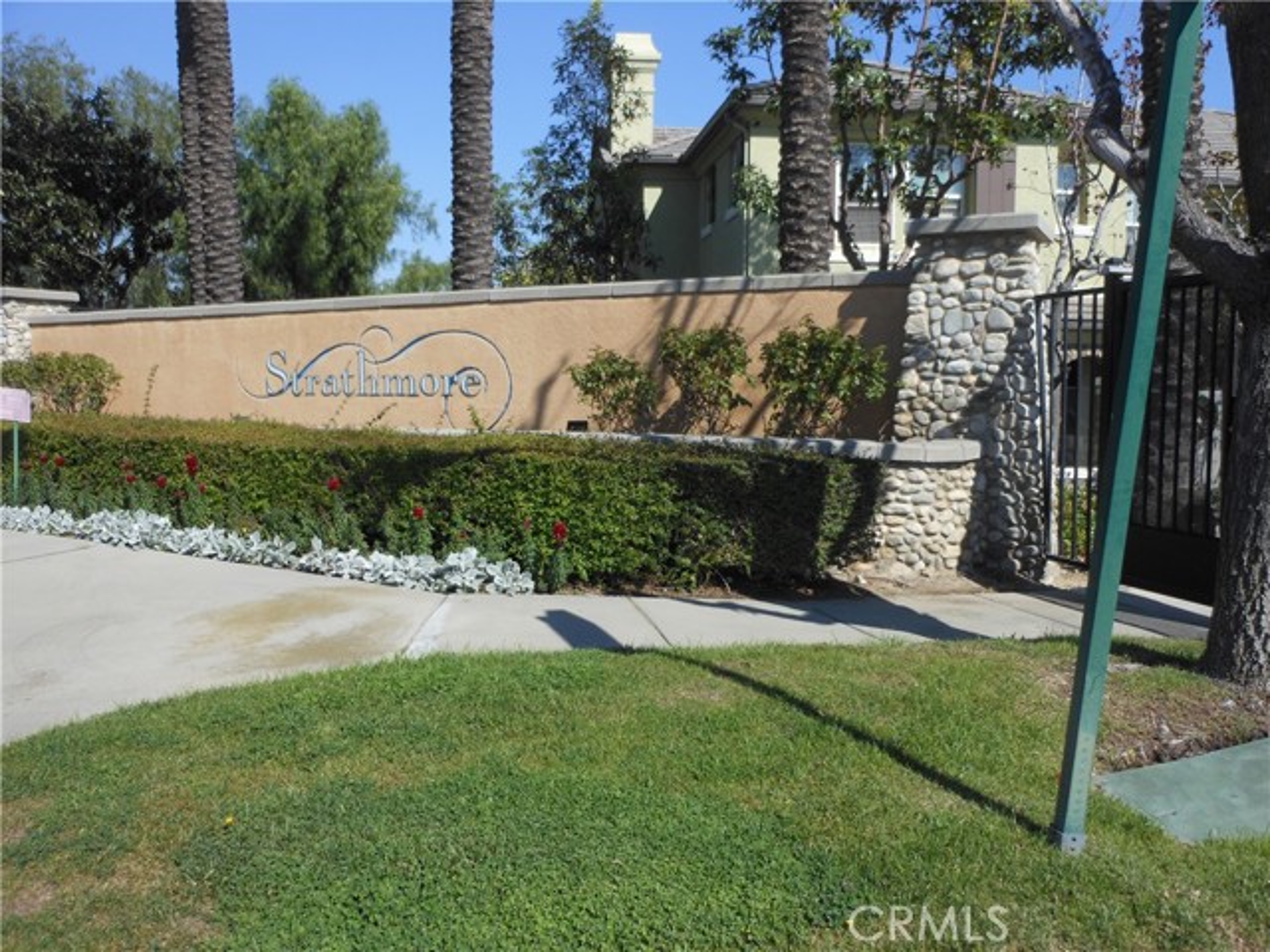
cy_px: 476
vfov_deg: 49.7
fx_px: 1027
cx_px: 635
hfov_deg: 63.4
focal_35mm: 28
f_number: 3.7
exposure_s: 1/800
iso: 80
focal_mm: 5
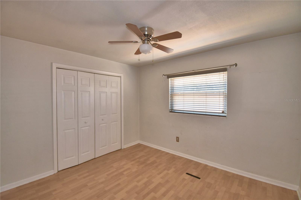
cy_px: 100
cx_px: 150
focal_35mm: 15
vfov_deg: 77.3
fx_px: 125
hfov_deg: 100.4
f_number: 4.5
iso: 400
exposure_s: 1/30
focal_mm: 10
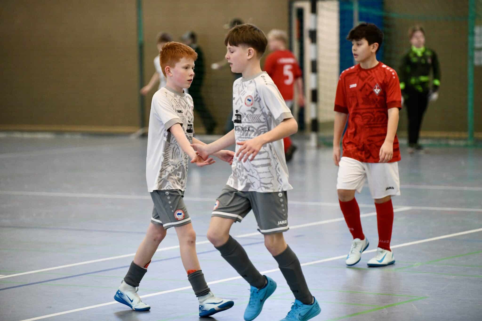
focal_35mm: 140
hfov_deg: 14.7
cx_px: 241
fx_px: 1874
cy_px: 160
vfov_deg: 9.8
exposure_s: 1/1600
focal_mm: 140
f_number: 2.8
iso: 8000
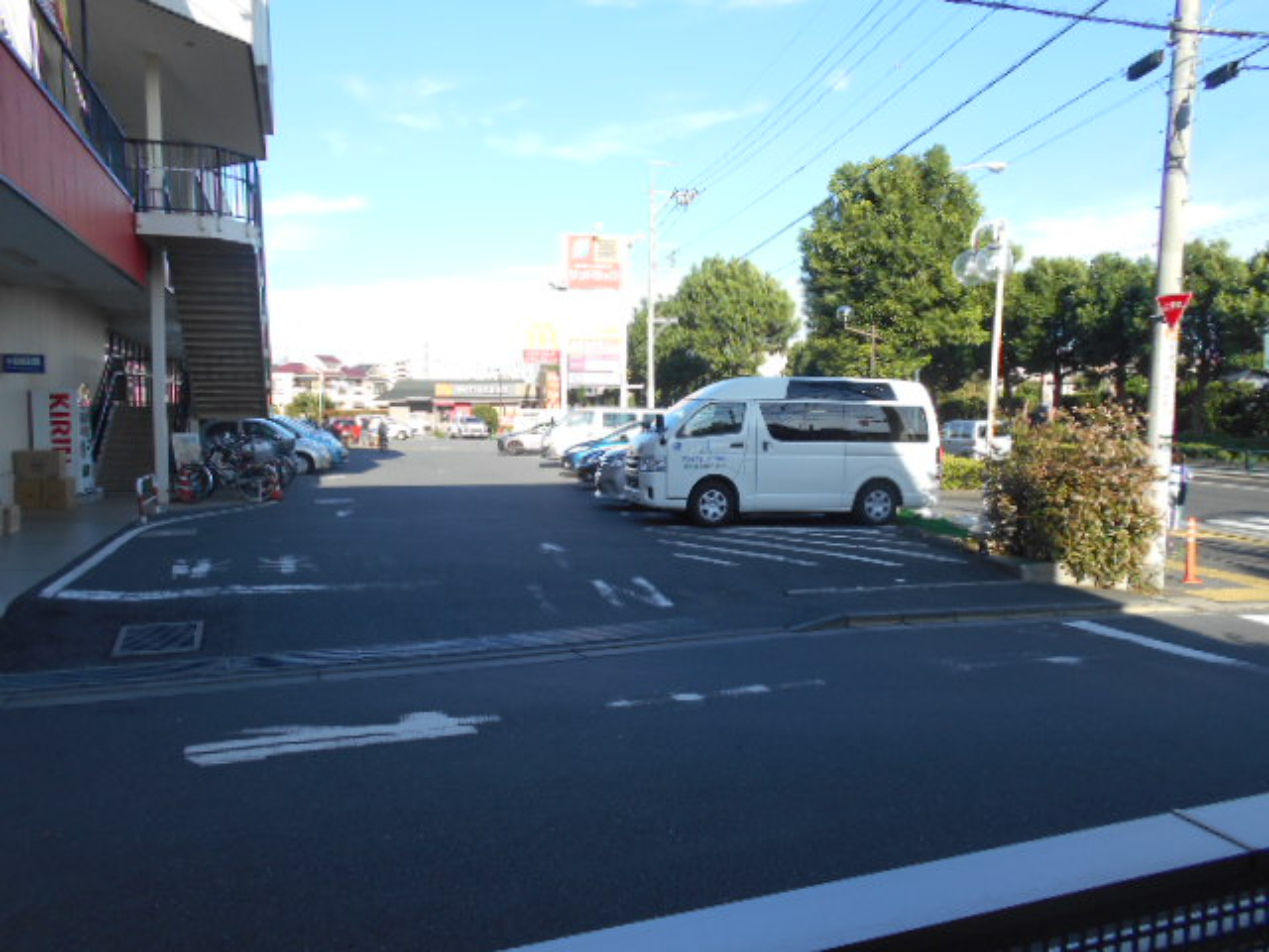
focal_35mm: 26
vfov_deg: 53.1
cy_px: 476
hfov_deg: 67.3
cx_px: 634
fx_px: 953
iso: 80
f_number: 3.2
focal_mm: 4.6
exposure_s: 1/400
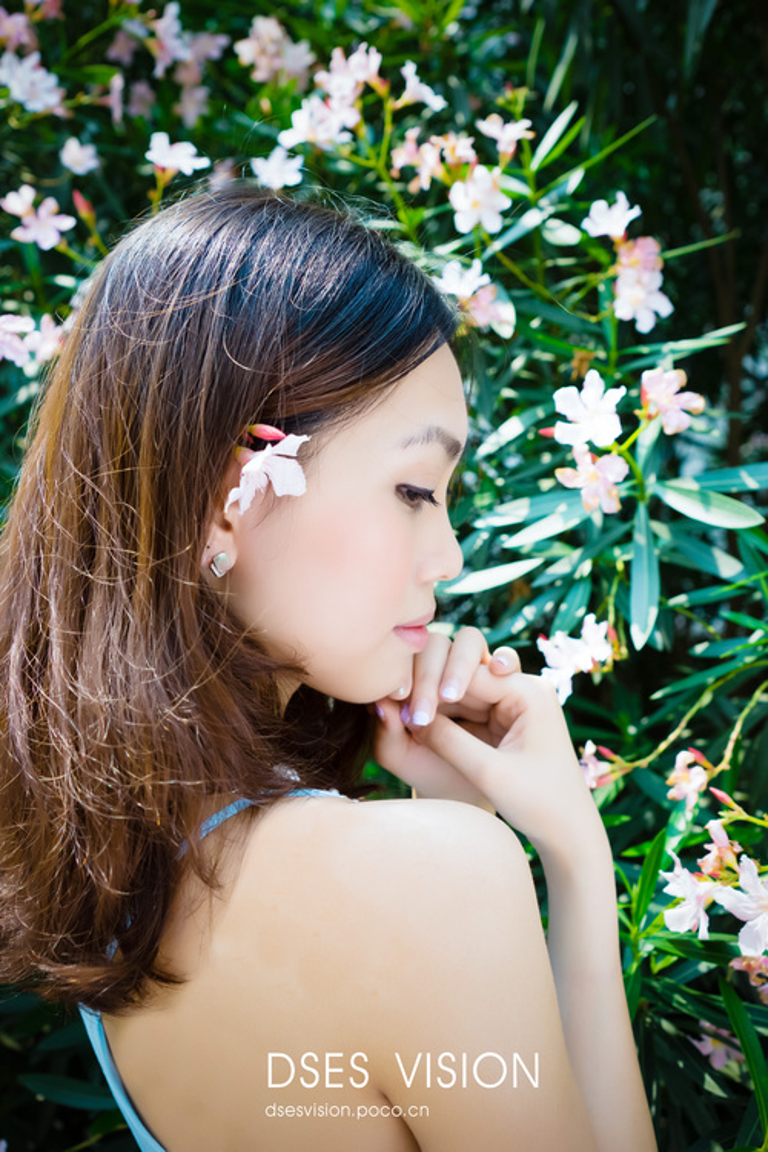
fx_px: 1152
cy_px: 576
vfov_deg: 53.1
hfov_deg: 36.9
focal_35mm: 36
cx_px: 384
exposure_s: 1/160
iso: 50
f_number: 3.5
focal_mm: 24
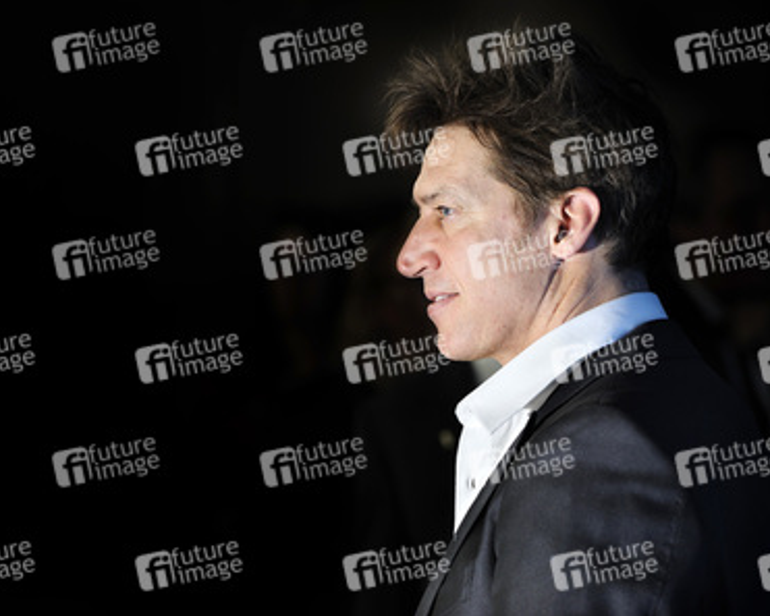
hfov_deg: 8.5
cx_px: 341
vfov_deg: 6.8
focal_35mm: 228
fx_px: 5197
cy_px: 307
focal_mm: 200
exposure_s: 1/200
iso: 400
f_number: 5.6
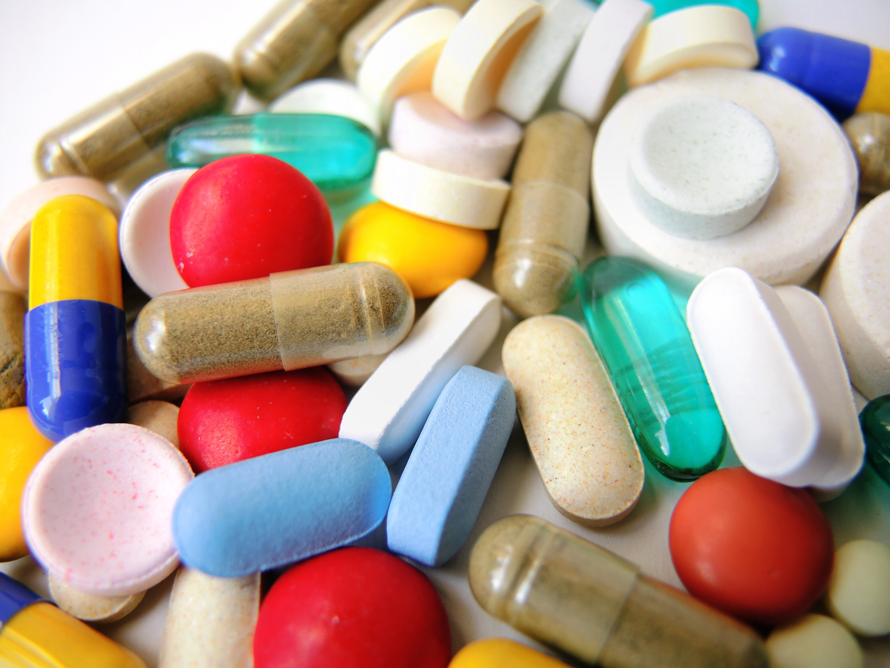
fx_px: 720
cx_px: 445
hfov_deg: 63.4
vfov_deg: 49.7
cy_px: 334
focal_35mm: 28
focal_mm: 6
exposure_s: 1/8
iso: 80
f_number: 2
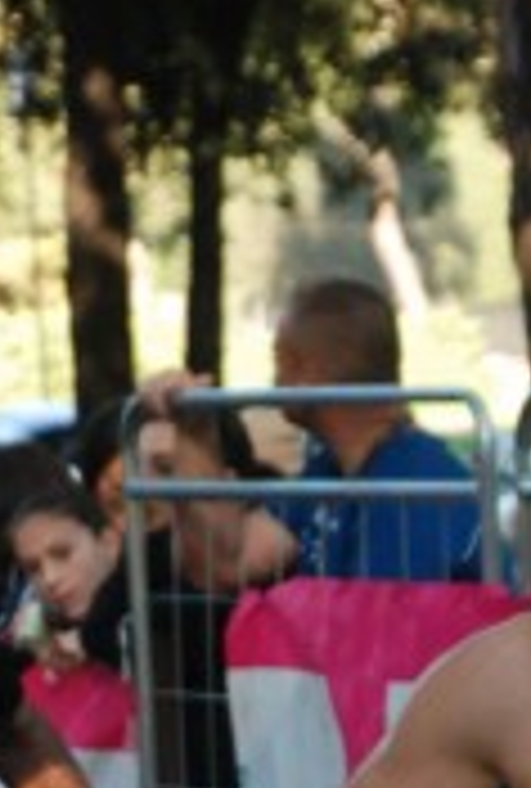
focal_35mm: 411
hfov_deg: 3.4
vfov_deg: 5.0
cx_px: 884
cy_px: 1162
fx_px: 9022
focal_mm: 80
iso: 1000
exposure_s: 1/320
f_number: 5.6
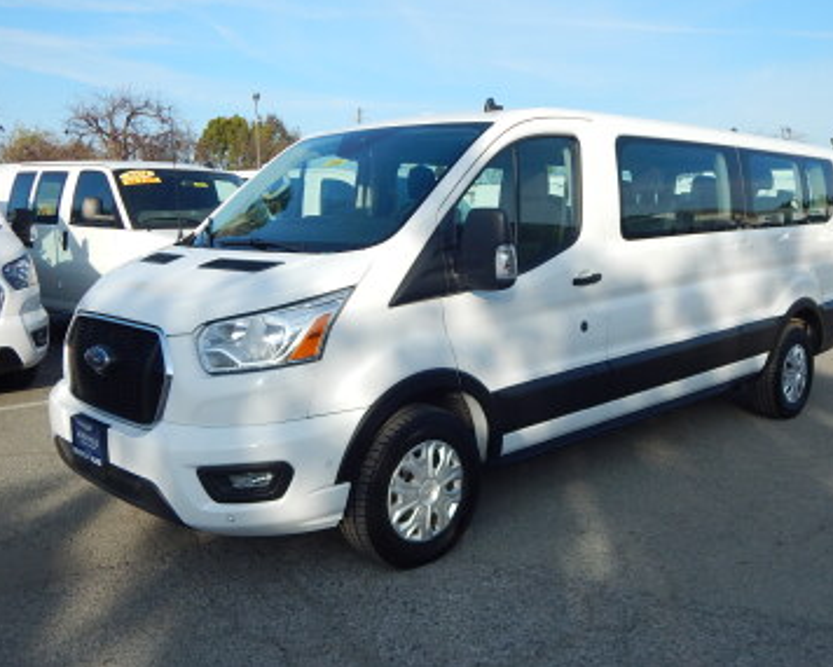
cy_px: 329
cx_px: 440
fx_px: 814
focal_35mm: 33
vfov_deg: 44.6
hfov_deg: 54.2
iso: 125
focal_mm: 5.6
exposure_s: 1/400
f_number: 6.5
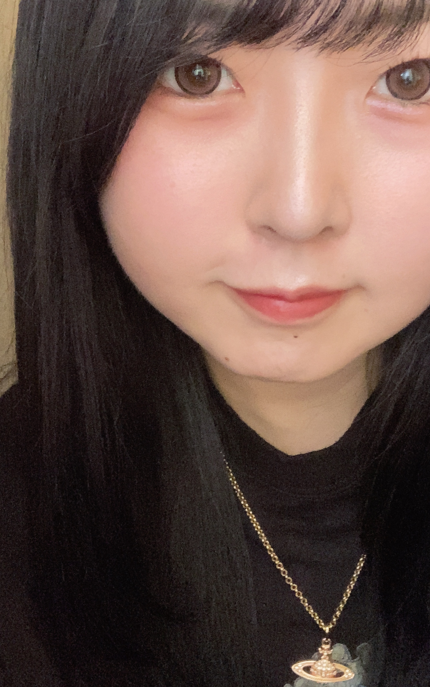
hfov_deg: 26.3
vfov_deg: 41.0
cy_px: 310
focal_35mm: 49
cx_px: 258
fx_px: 919
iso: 320
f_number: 2.2
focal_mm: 2.87
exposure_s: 1/51
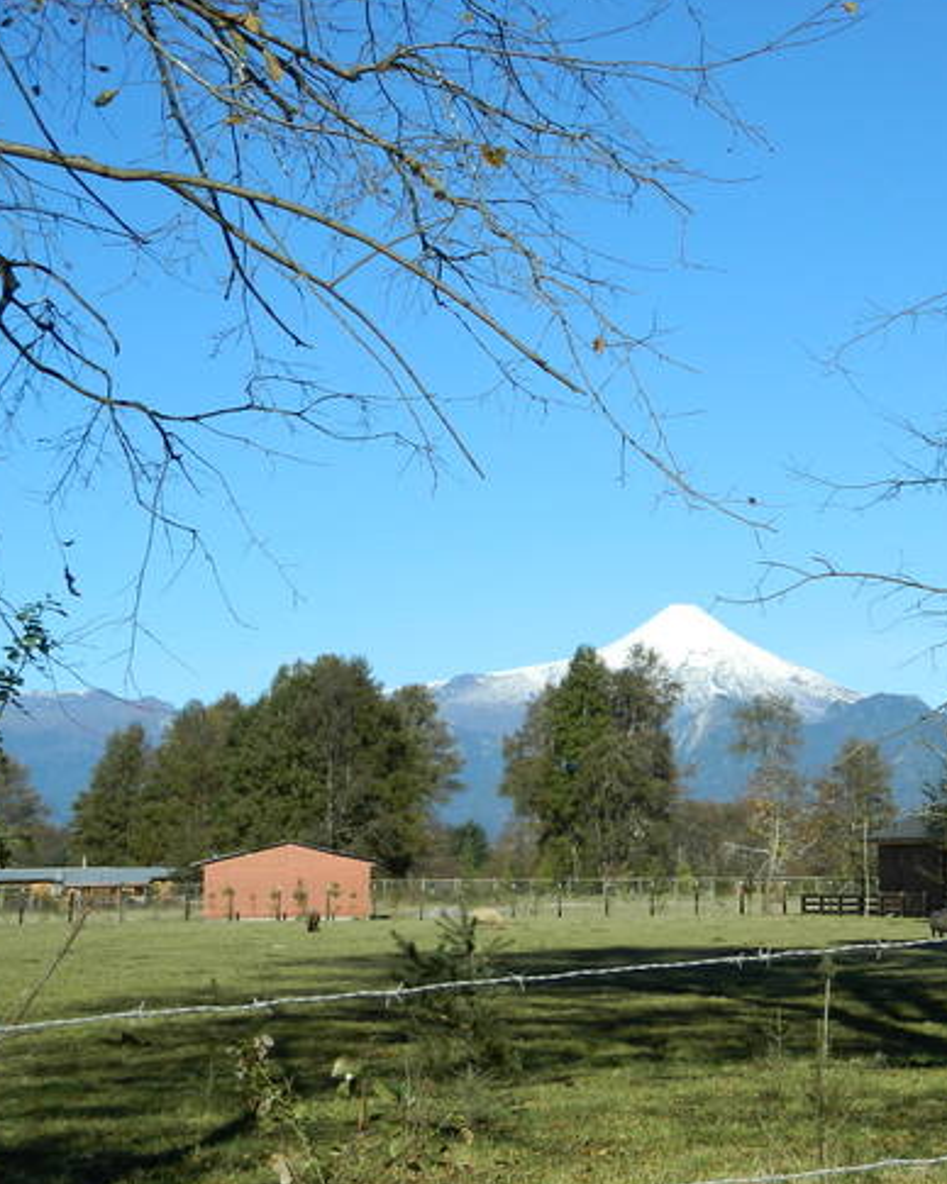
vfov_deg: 28.7
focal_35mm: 66
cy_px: 579
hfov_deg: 22.7
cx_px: 825
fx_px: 2312
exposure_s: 1/800
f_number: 3.5
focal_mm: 7.3
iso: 80
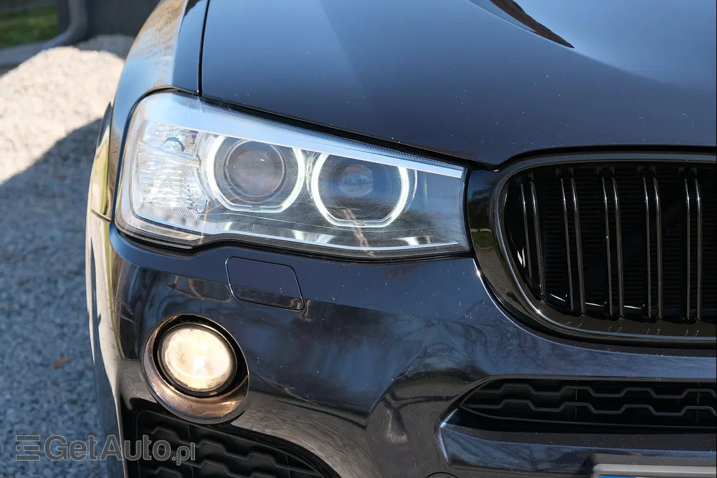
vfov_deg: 17.9
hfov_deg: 26.7
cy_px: 239
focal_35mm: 76
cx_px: 358
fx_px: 1513
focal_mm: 50.5
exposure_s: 1/200
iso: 320
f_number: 5.6
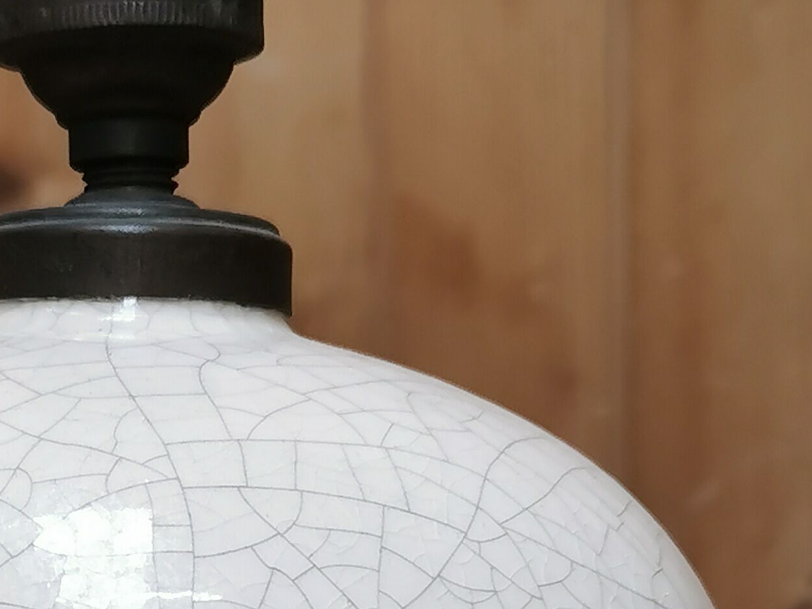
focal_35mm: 119
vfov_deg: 12.1
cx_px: 63
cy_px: 816
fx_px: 2792
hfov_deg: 16.3
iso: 64
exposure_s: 1/100
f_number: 1.8
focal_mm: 5.58
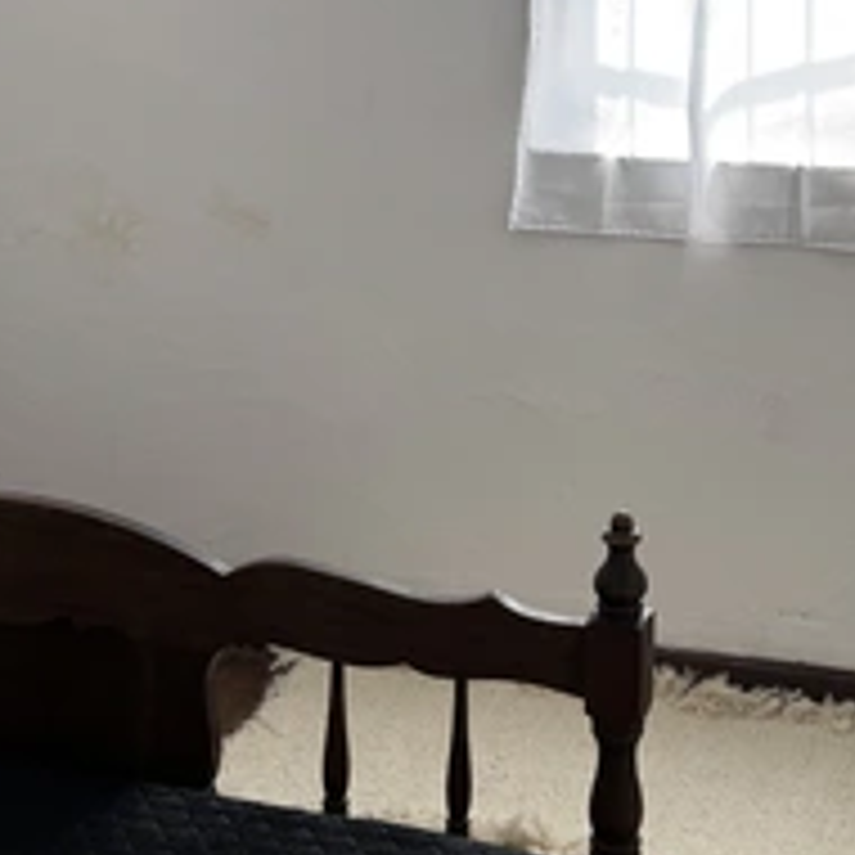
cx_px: 630
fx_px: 1369
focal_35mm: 49
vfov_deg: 33.4
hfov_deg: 34.0
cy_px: 144
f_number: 1.78
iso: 80
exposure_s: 1/121
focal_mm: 6.76
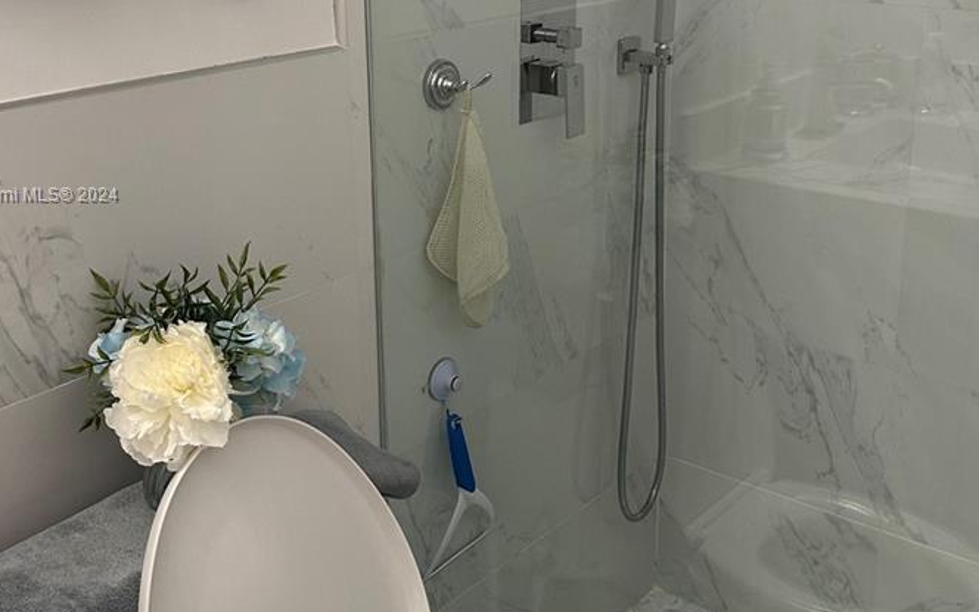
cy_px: 196
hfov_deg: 43.5
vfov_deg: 27.8
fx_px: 1227
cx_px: 512
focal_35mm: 46
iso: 160
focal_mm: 6.86
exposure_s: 1/60
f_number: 1.78
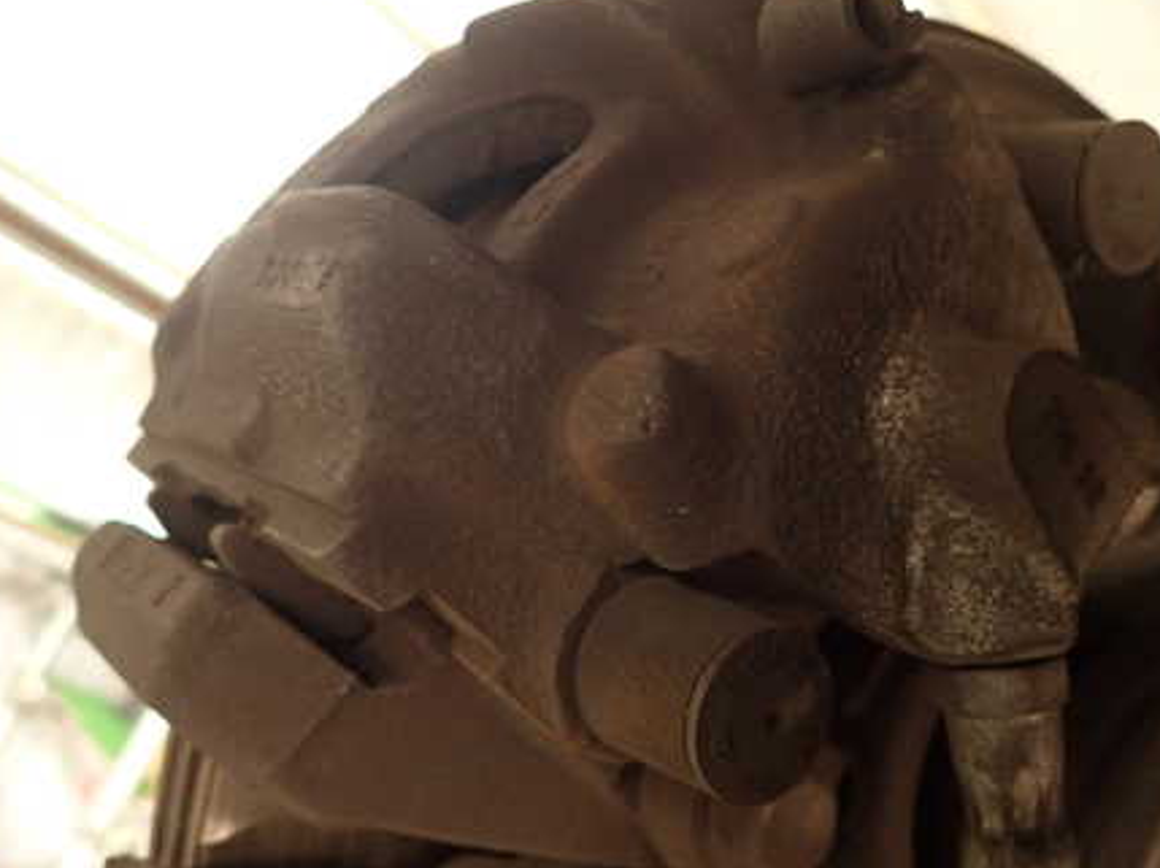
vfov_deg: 40.6
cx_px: 657
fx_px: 1172
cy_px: 441
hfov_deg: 52.5
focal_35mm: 35
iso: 400
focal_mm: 4.5
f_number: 2
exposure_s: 1/30
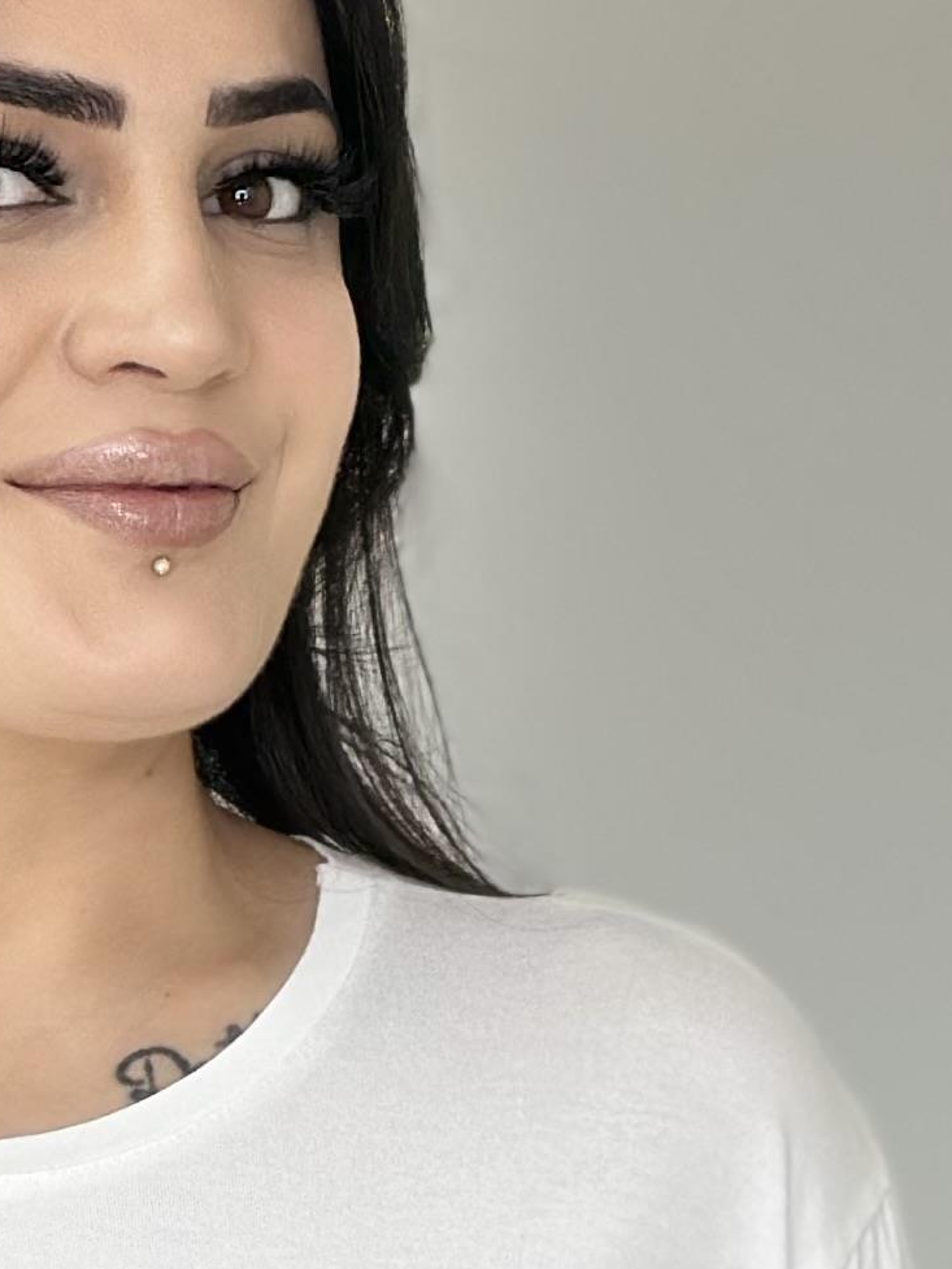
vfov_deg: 9.8
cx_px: -6
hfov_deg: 7.5
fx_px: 7259
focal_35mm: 198
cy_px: 1590
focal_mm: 6.86
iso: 64
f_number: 1.78
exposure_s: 1/151
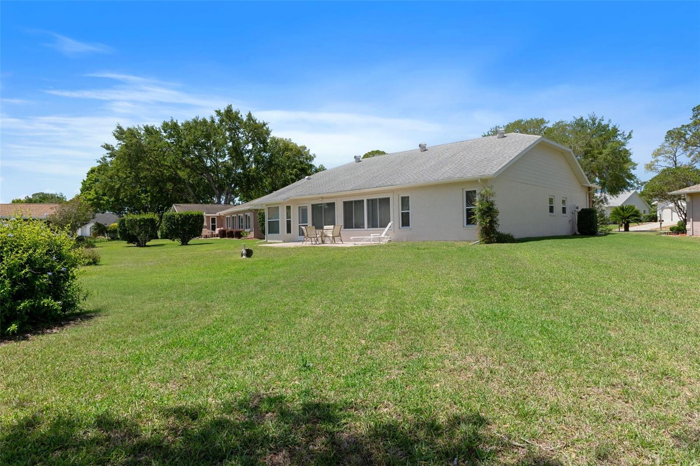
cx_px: 350
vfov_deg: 59.5
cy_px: 233
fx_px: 408
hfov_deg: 81.2
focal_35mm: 21
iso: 250
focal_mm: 14
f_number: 8
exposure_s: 1/500
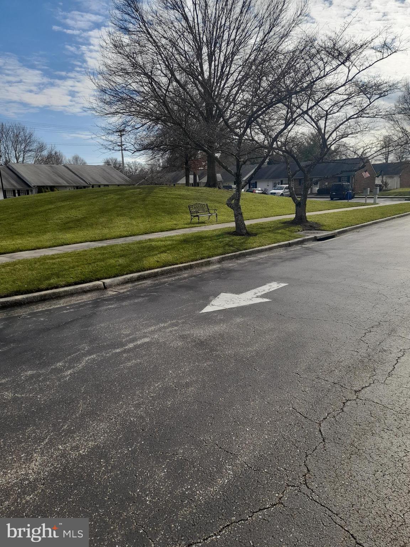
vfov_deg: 69.4
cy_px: 274
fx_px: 395
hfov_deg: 54.9
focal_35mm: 25
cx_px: 205
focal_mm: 4.6
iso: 20
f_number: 2
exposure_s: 1/585
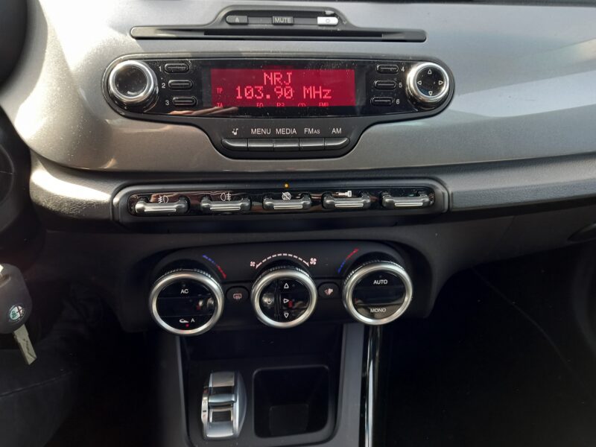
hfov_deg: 69.4
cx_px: 298
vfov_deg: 54.9
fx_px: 430
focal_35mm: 25
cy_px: 224
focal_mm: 4.6
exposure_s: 1/50
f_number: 2
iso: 125
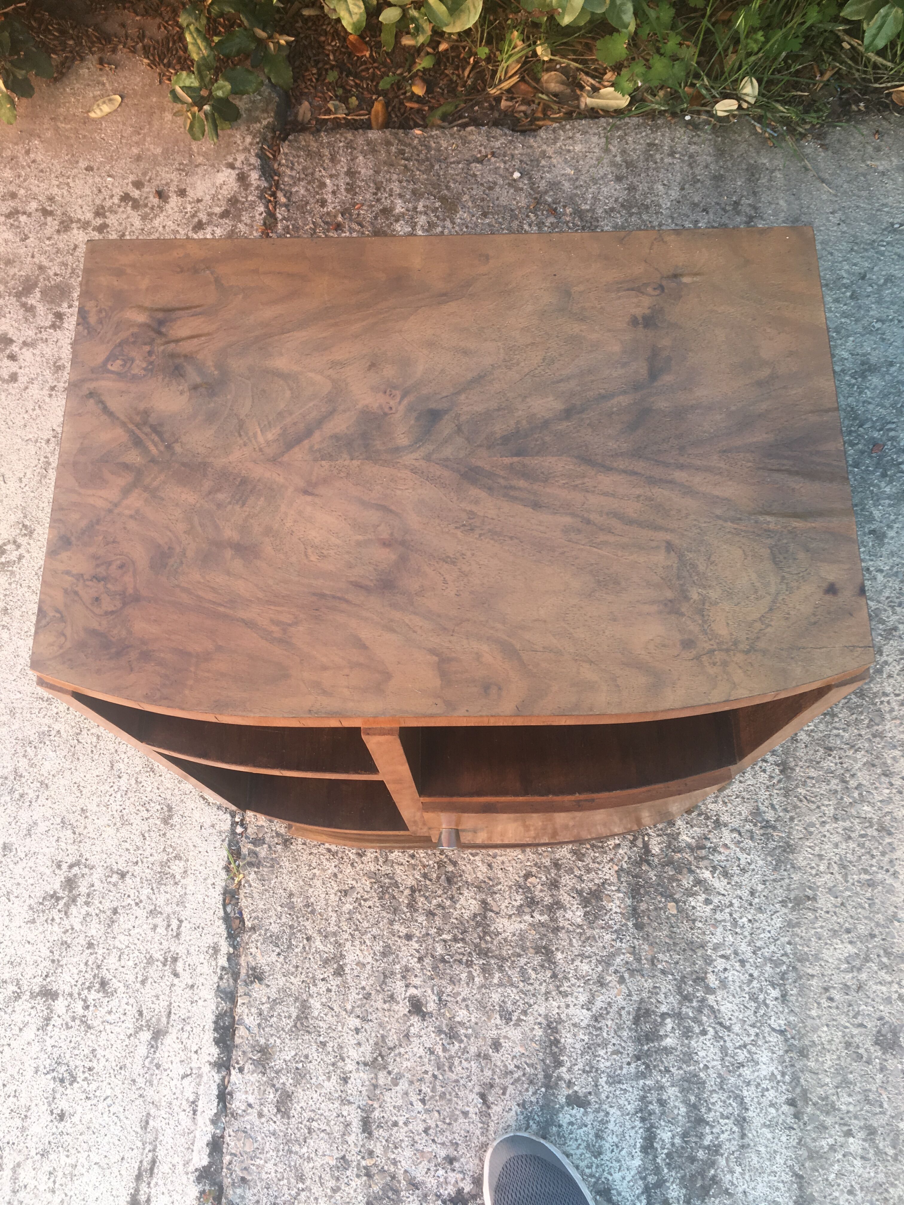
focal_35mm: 29
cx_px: 452
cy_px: 602
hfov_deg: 48.2
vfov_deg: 61.7
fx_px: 1010
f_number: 2.2
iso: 25
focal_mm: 4.15
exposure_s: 1/116
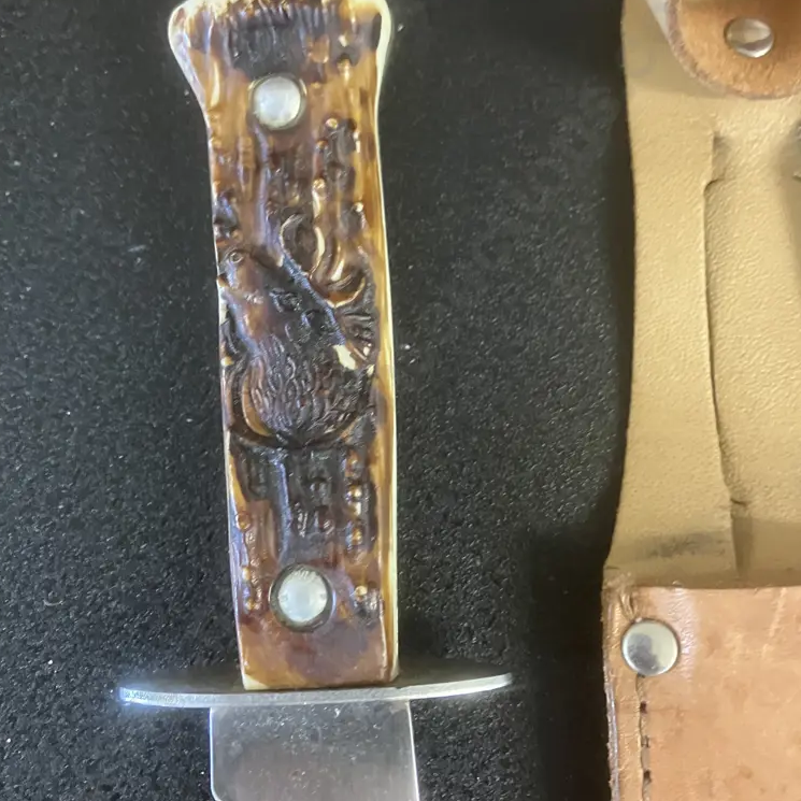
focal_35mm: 34
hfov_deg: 48.4
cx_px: 405
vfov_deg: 48.4
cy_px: 364
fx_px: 890
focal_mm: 3.99
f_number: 1.8
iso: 500
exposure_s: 1/25
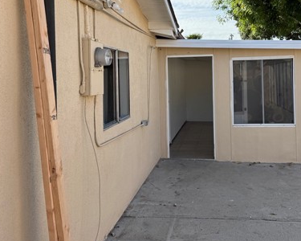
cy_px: 72
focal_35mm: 40
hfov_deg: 45.5
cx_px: 181
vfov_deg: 36.8
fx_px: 356
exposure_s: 1/1721
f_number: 1.78
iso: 80
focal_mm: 6.76
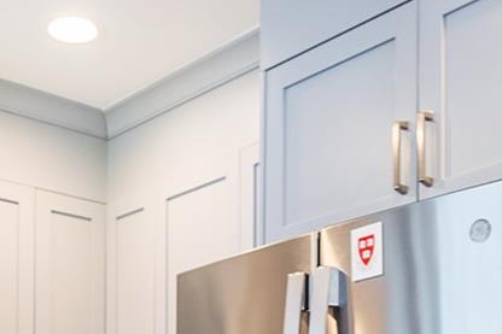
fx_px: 962
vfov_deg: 17.7
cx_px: 183
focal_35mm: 69
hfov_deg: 29.1
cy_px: 499
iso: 100
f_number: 2.8
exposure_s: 1/15
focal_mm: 14
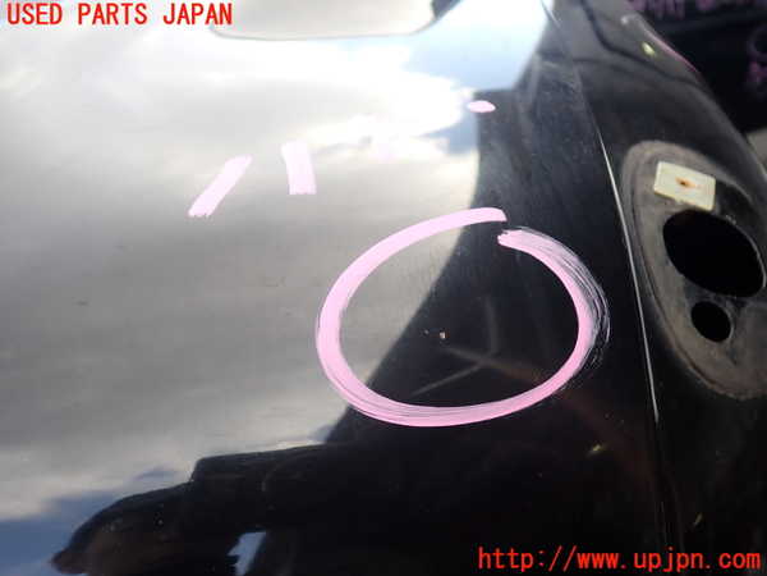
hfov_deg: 60.0
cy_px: 288
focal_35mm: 30
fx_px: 665
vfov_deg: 46.8
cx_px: 384
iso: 100
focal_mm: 5.4
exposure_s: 1/160
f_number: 2.3
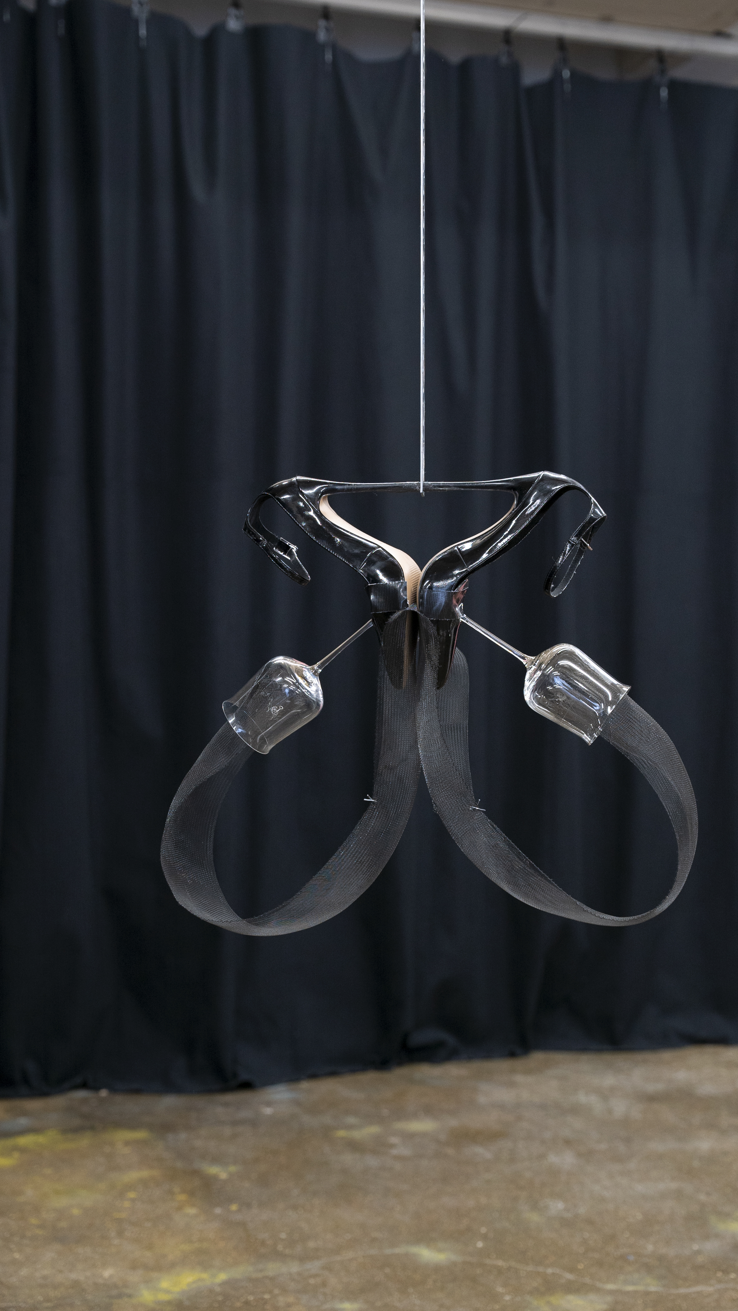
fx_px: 1774
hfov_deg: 23.5
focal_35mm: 51
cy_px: 645
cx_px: 426
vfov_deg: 40.6
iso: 640
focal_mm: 48
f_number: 4
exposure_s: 1/60
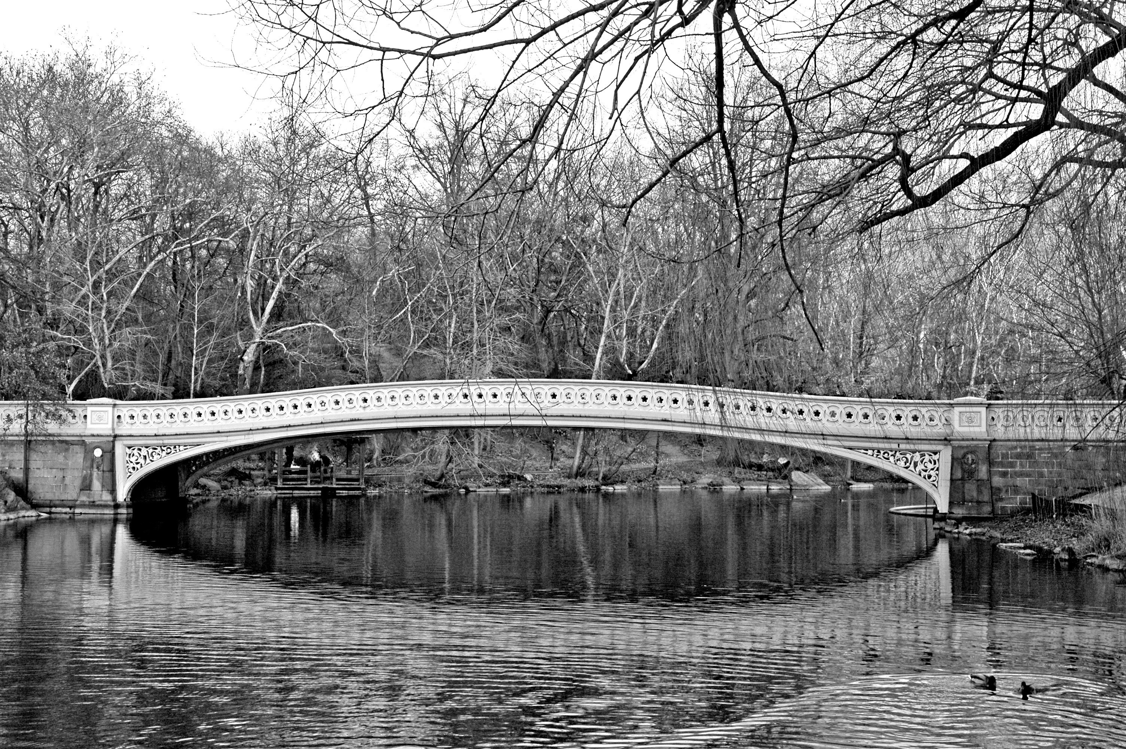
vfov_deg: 26.4
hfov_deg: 38.9
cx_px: 563
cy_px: 374
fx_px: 1594
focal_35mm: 51
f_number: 13
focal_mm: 34
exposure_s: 1/60
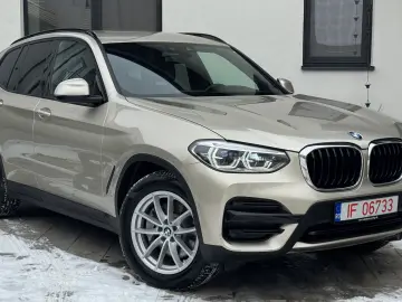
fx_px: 557
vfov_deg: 30.3
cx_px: 201
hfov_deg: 39.7
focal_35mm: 48
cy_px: 151
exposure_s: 1/1724
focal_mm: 6.76
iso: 64
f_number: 1.78
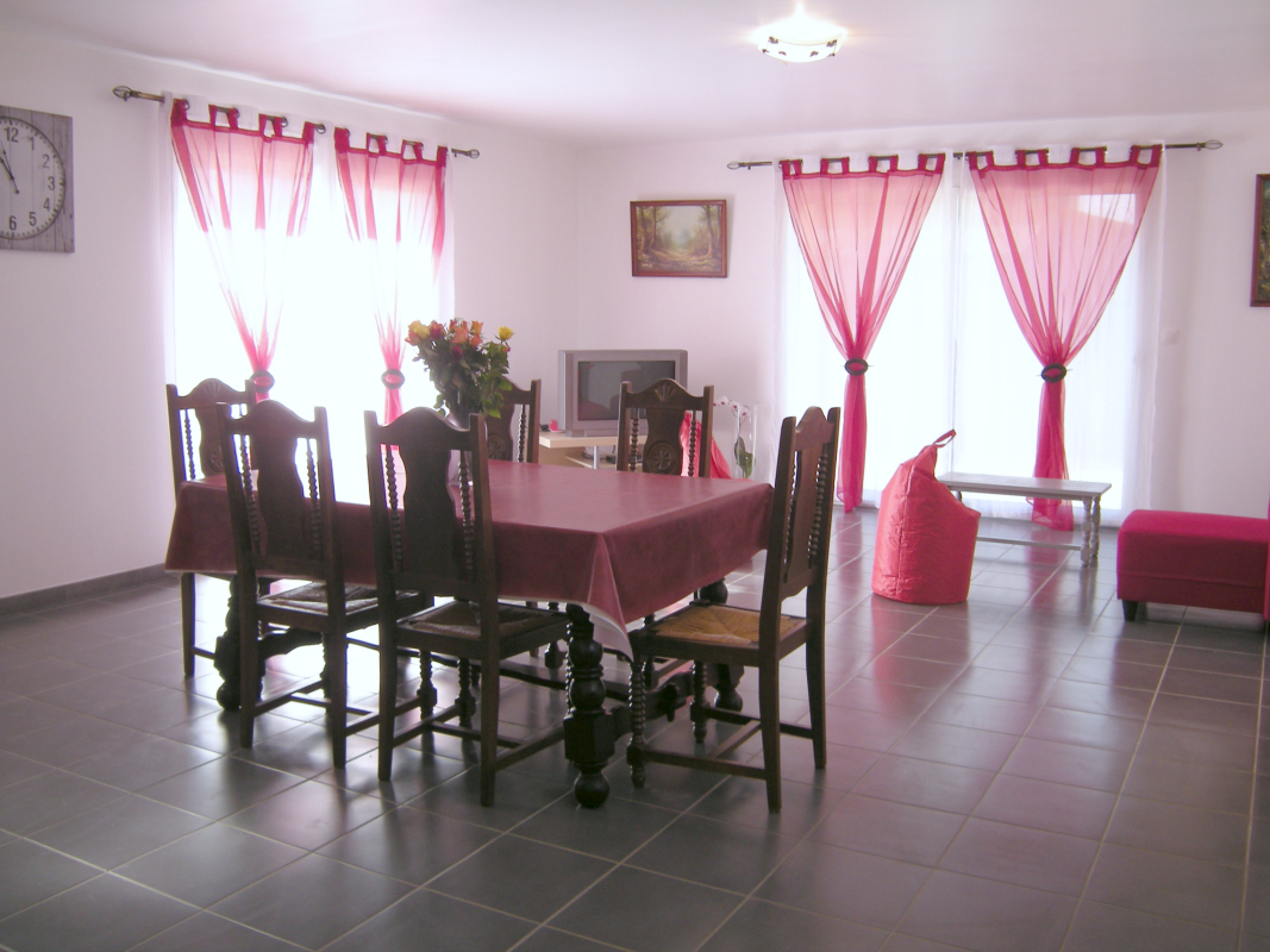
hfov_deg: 58.4
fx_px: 1137
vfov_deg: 45.4
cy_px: 476
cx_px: 635
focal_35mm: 31
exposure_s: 1/71.8
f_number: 2.9
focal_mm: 5.3
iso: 64
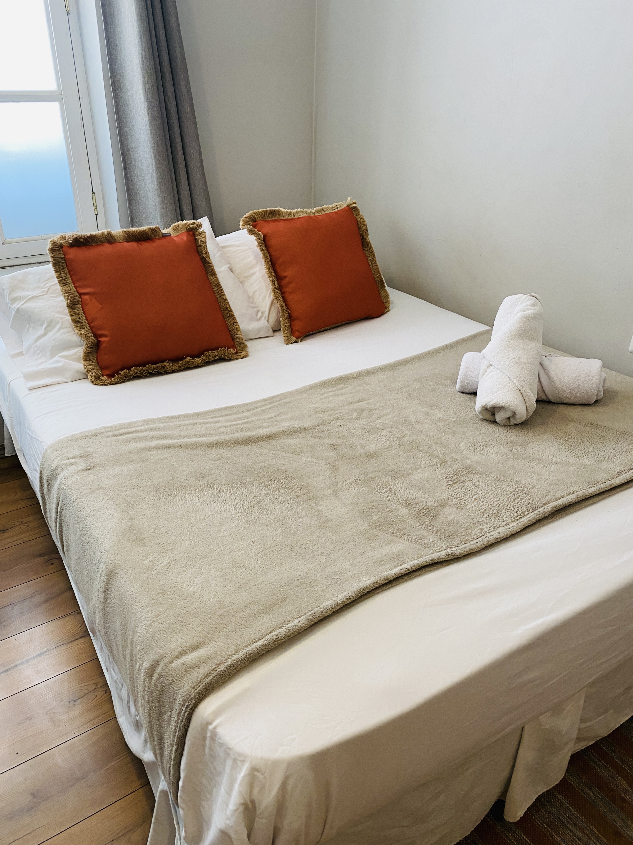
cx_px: 316
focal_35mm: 26
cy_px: 422
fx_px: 634
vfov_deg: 67.3
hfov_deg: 53.1
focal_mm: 4.25
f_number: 1.8
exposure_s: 1/73
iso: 125
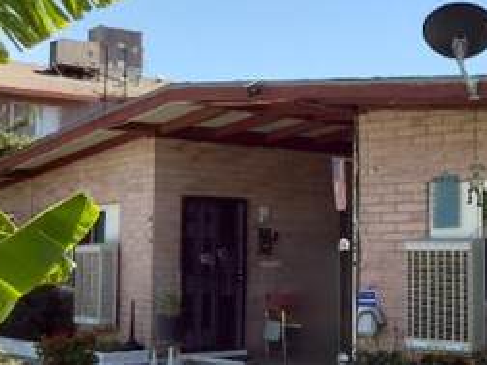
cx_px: 433
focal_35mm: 71
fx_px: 999
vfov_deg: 20.7
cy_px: 182
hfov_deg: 26.5
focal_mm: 2.22
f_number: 2.2
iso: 16
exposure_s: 1/459
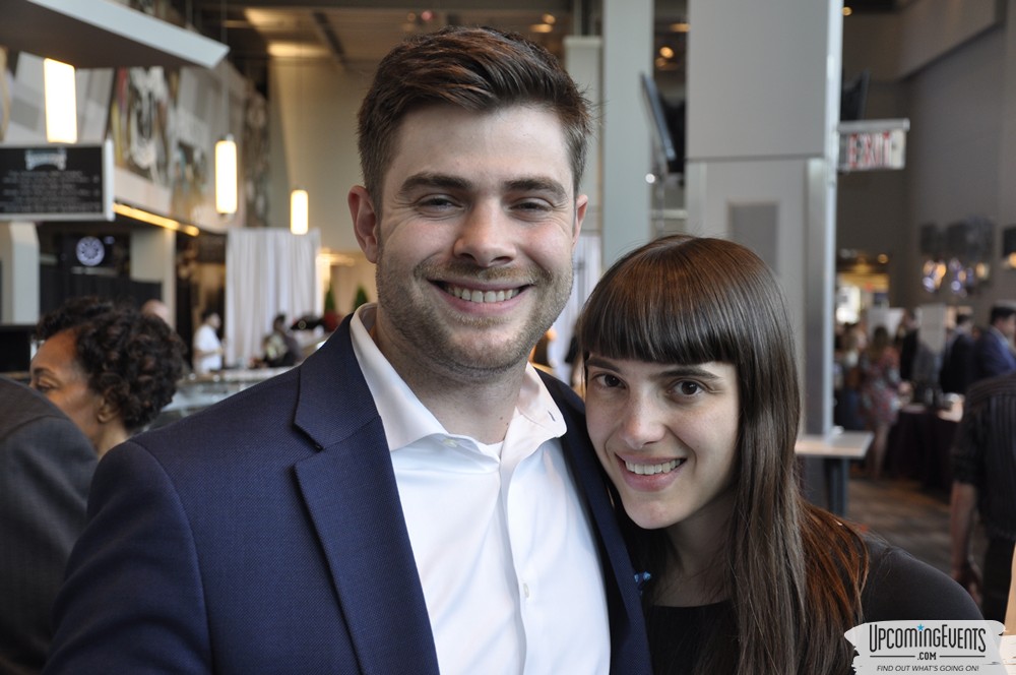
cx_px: 508
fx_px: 1437
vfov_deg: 26.4
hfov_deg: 38.9
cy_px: 338
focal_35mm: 51
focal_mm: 34
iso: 400
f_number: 5
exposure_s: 1/30
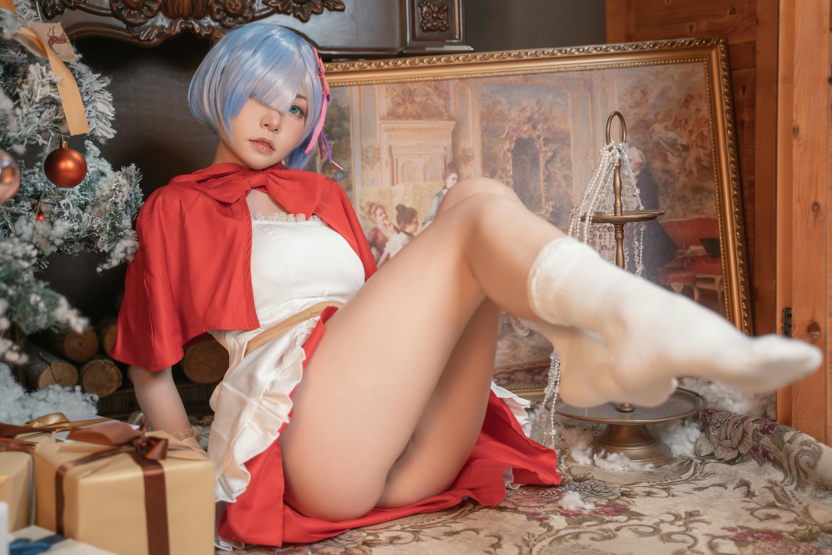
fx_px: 1063
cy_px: 278
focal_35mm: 46
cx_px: 416
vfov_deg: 29.2
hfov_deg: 42.7
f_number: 2.8
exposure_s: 1/50
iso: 200
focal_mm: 46
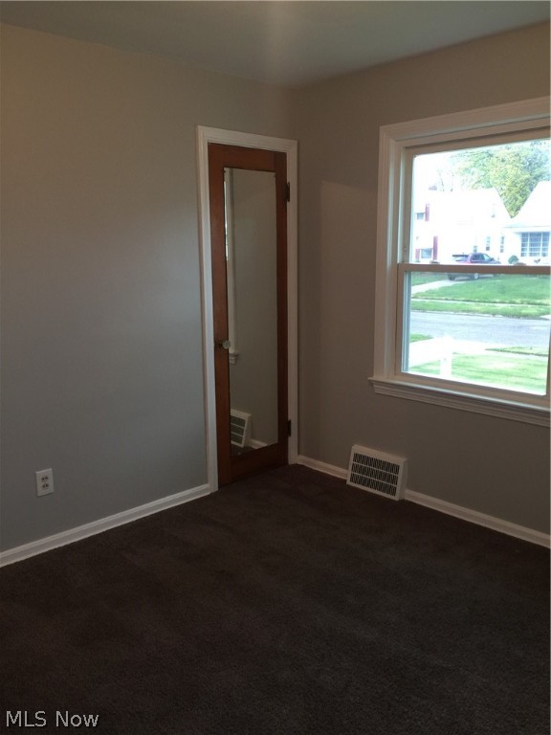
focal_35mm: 29
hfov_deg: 48.2
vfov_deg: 61.7
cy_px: 368
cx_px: 276
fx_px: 615
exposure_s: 1/15
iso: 32
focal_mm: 4.15
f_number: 2.2
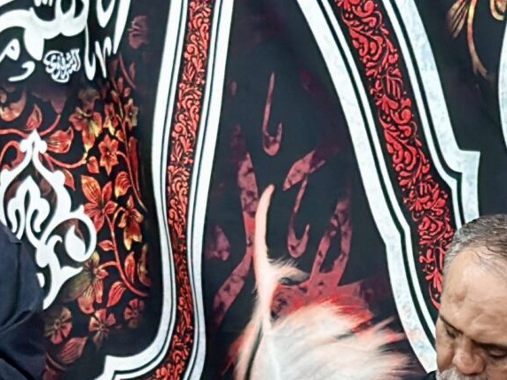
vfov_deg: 6.8
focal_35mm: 215
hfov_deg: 9.2
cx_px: 451
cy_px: 487
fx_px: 3149
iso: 400
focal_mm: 6.86
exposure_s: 1/50
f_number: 1.78
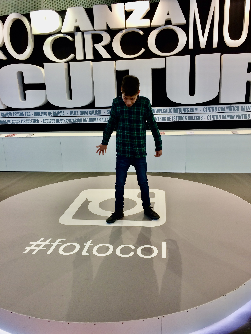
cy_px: 167
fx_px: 280
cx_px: 126
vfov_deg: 61.7
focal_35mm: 29
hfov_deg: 48.2
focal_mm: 4.15
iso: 40
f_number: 2.2
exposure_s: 1/33
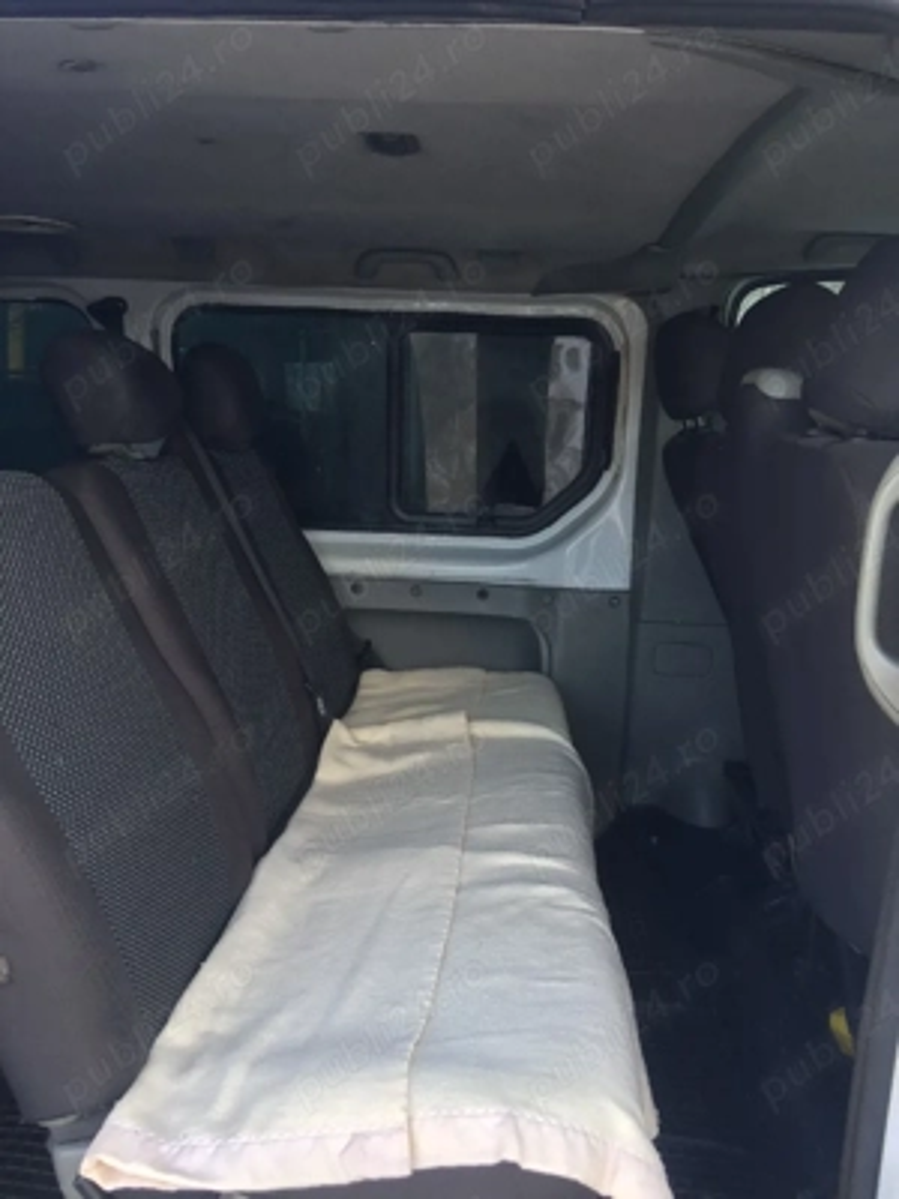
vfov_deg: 61.7
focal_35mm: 29
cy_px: 600
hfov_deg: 48.2
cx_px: 450
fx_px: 1004
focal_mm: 4.15
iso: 32
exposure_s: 1/100
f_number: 2.2
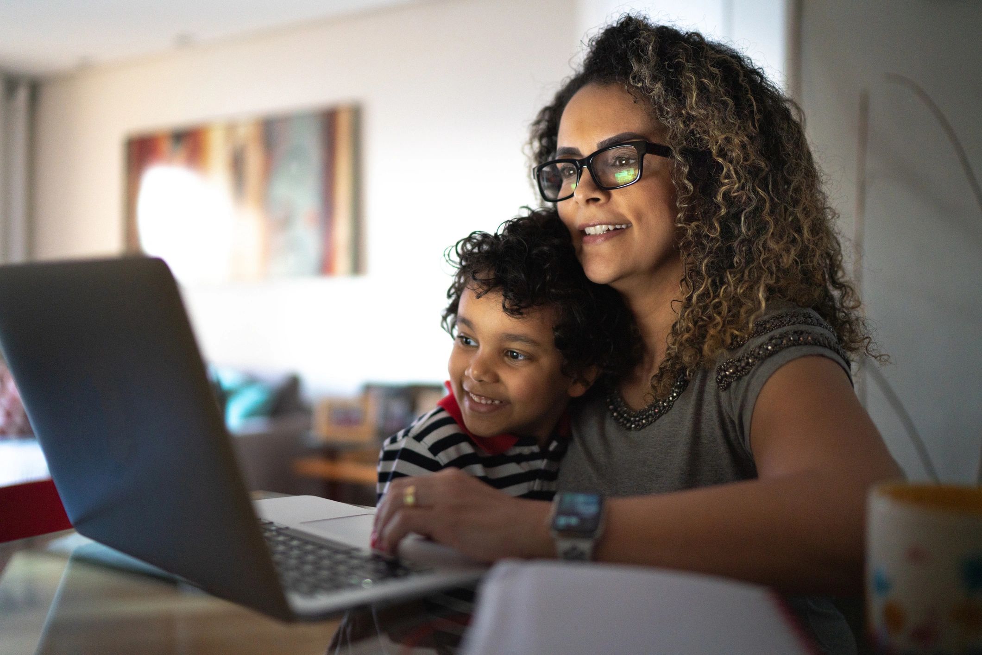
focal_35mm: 35
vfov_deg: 37.9
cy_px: 328
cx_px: 491
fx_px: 955
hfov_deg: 54.4
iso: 1000
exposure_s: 1/160
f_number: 1.4
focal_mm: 35
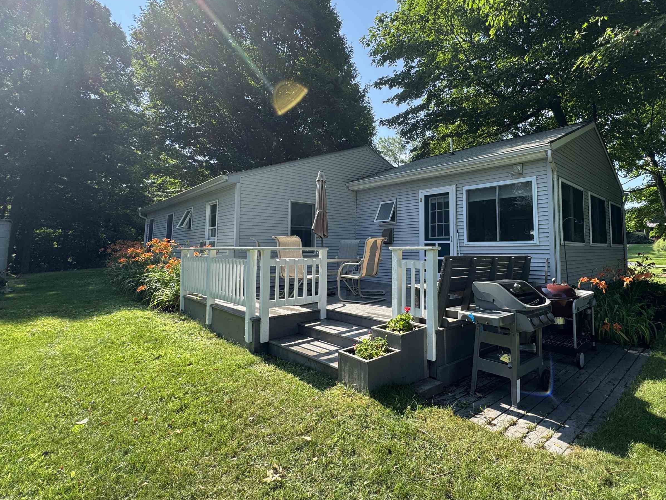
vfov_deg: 71.4
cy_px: 224
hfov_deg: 86.6
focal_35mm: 18
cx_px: 401
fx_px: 346
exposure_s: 1/541
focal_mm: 2.22
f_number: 2.2
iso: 40
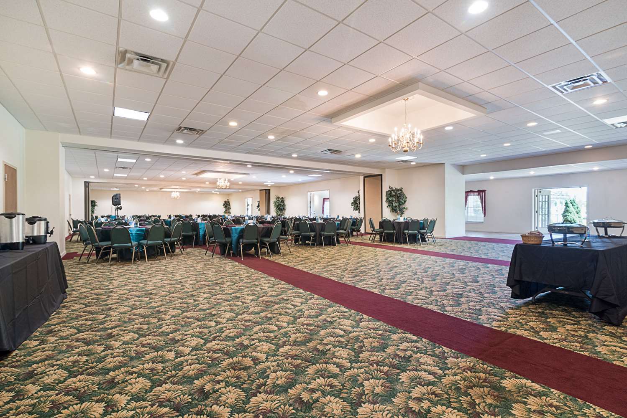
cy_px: 209
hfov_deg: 96.7
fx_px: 279
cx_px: 314
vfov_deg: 73.8
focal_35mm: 16
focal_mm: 16
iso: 800
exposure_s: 1/1.25
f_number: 9
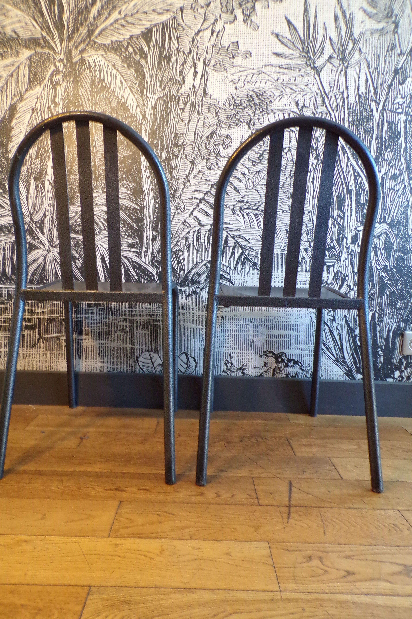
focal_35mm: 25
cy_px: 310
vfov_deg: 71.5
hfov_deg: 51.2
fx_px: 429
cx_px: 188
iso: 261
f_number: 3
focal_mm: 4.3
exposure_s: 1/17
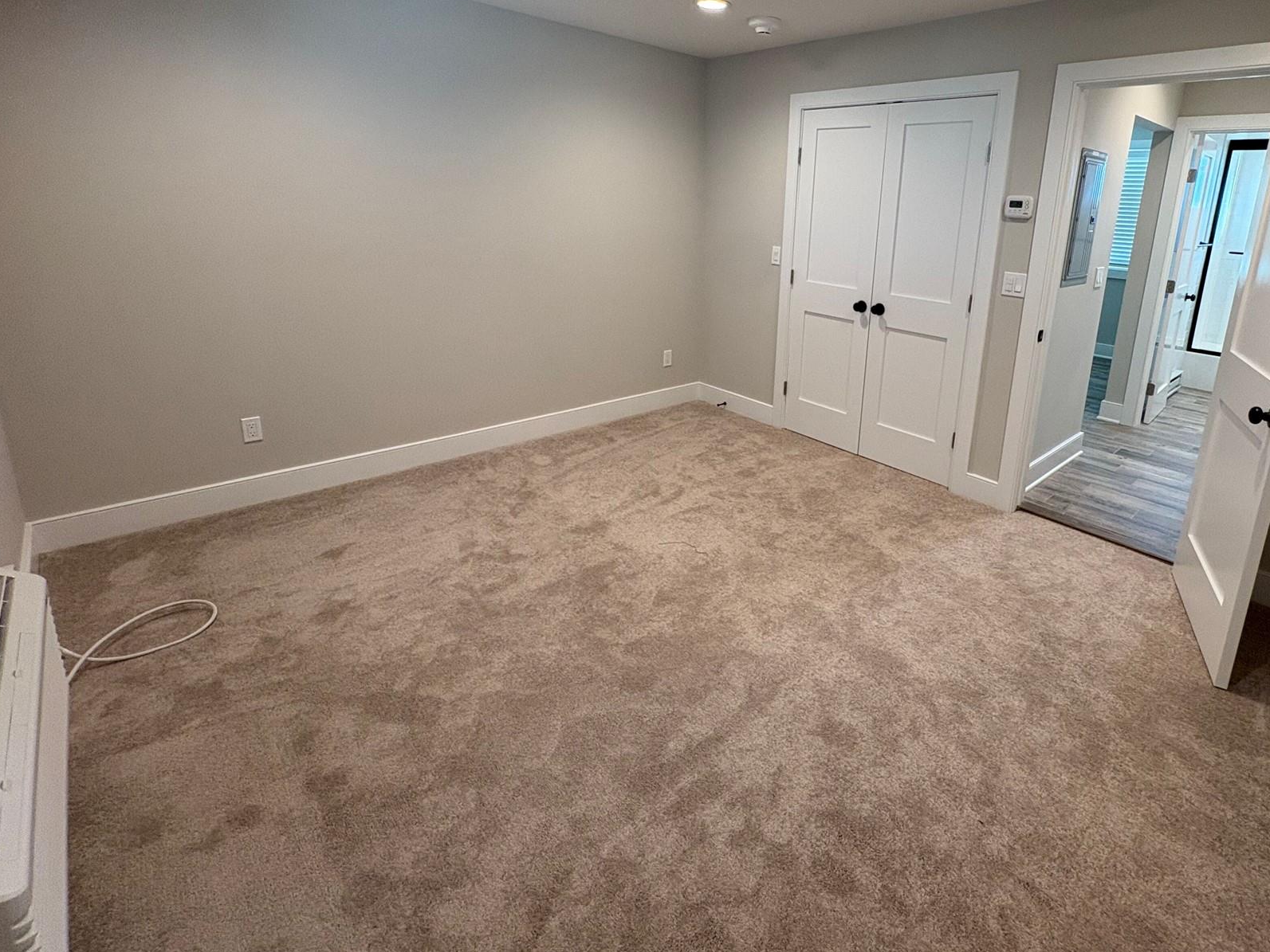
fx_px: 660
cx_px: 749
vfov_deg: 70.4
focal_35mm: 18
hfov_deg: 86.9
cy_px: 357
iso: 250
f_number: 2.2
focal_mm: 2.22
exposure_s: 1/120
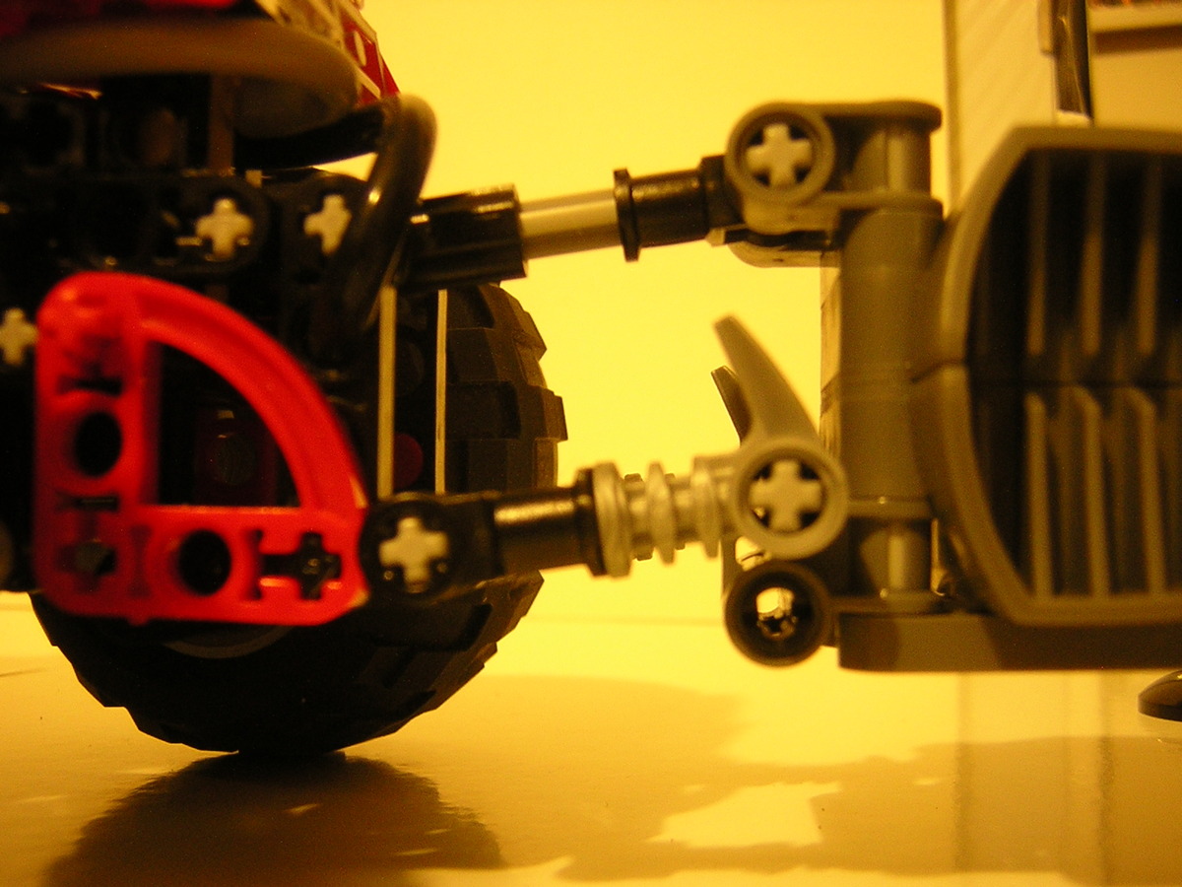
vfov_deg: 39.7
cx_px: 591
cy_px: 444
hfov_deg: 51.4
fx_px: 1229
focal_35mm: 36
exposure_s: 1/3.3
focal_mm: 4.7
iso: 297
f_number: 2.6
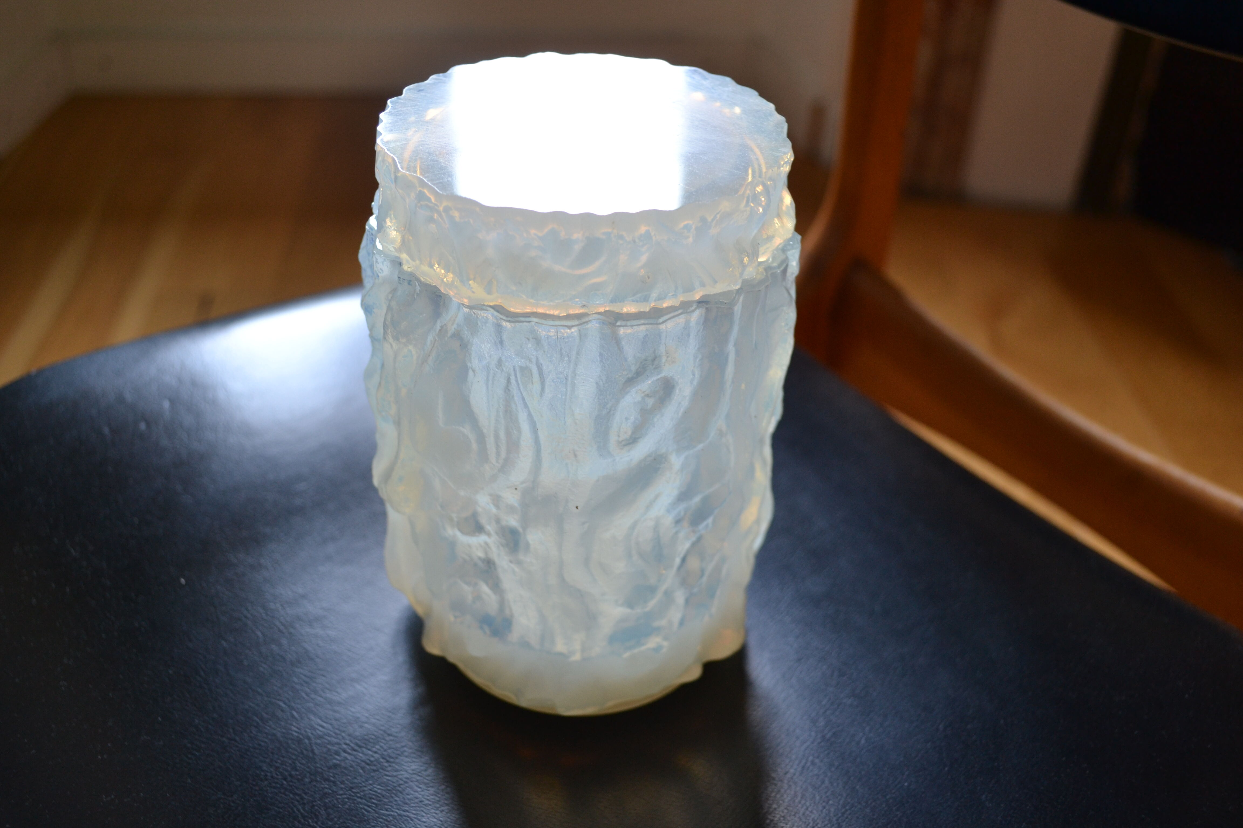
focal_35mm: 36
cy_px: 414
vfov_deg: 36.9
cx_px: 622
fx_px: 1243
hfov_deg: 53.1
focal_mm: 24
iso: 400
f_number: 4
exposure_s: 1/50
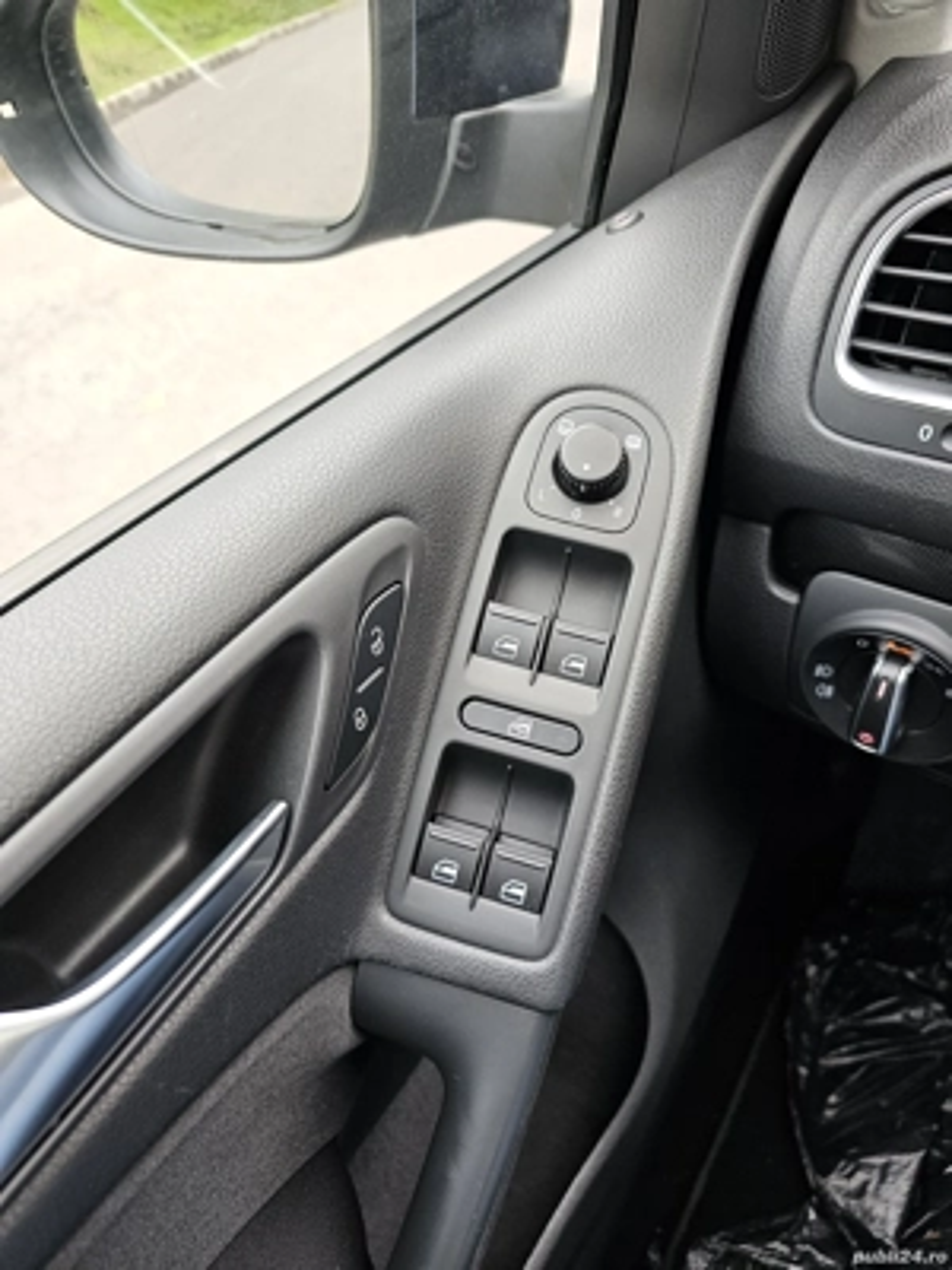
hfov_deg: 58.9
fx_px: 843
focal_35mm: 23
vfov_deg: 73.9
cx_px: 476
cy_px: 635
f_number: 1.7
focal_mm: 6.3
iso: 200
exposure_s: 1/120
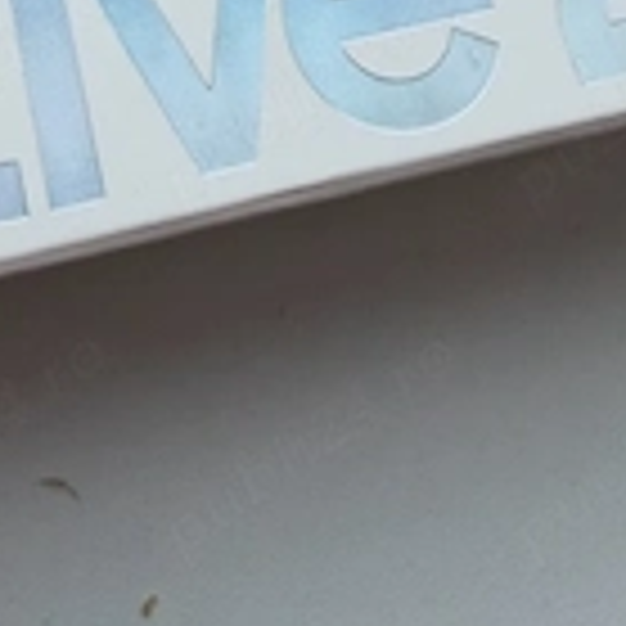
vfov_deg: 24.4
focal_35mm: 61
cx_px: 50
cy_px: -203
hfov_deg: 27.1
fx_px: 1248
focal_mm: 2.22
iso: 100
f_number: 2.2
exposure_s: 1/121
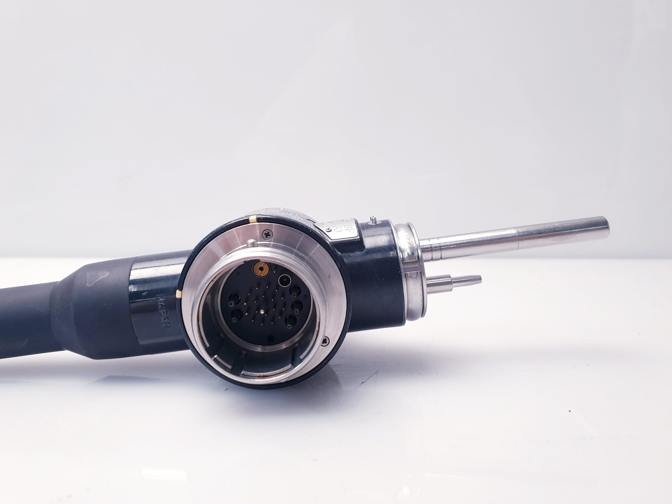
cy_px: 252
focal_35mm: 26
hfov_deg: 67.3
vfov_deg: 53.1
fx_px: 505
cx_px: 336
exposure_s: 1/50
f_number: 2.4
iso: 100
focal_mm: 4.3
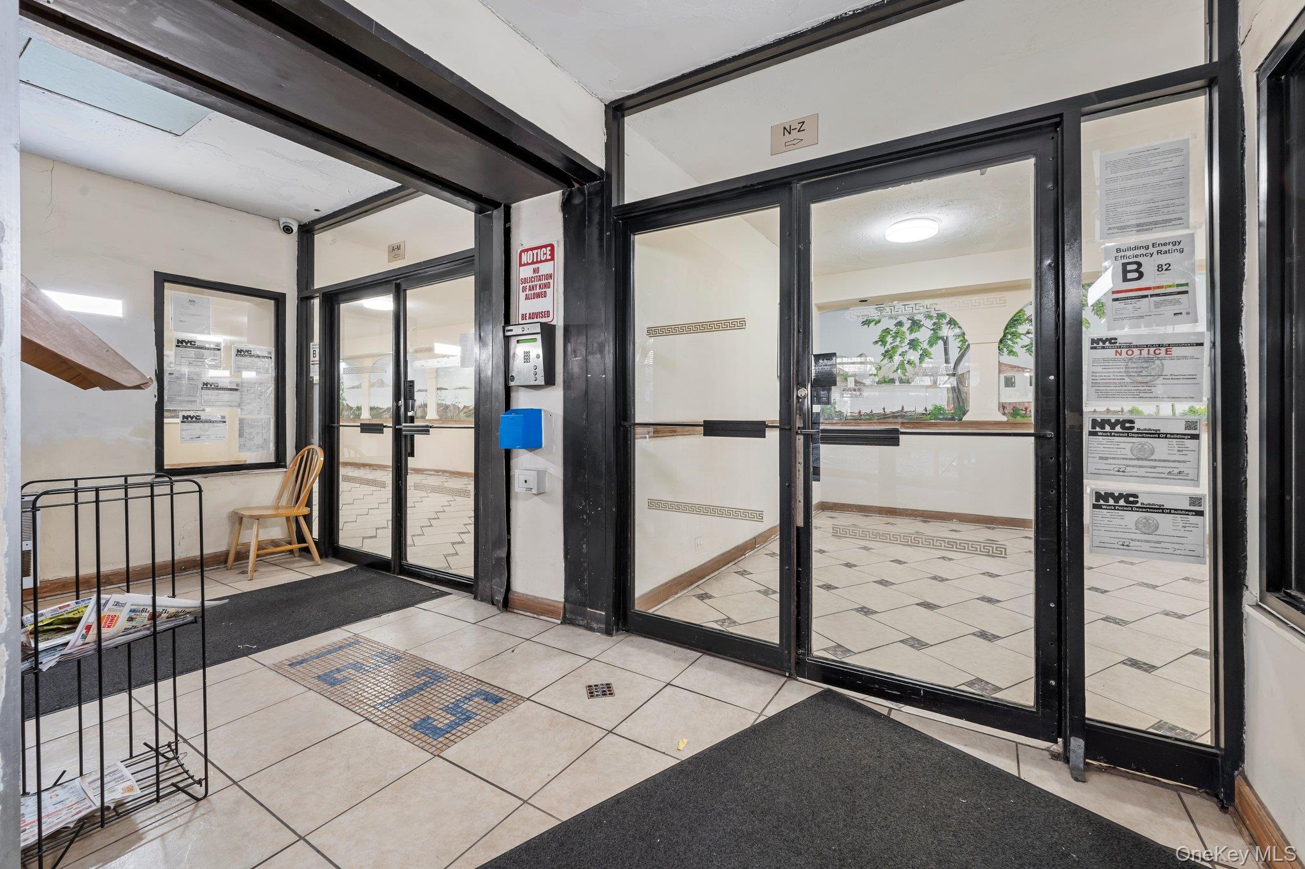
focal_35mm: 14
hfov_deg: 104.3
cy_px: 434
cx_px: 652
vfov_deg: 81.2
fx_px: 507
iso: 400
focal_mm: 14
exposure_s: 1/2
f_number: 10
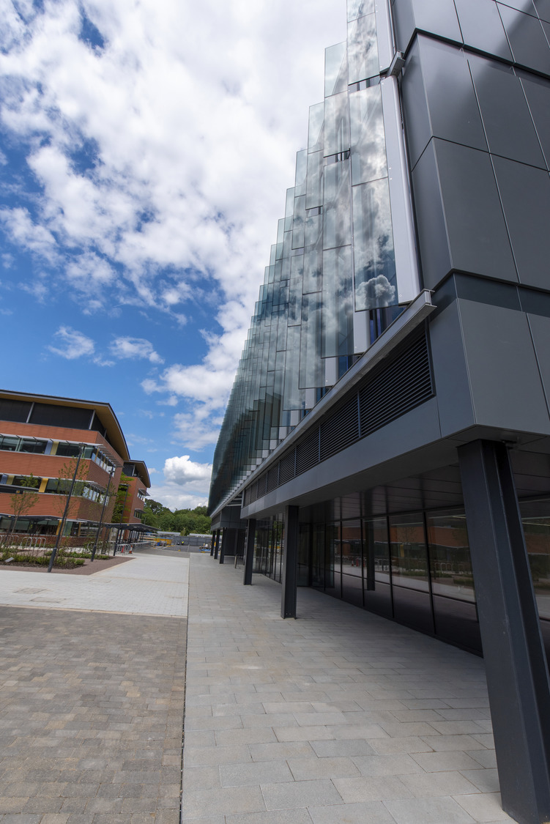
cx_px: 275
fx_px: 343
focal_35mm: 15
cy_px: 412
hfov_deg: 77.4
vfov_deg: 100.4
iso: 400
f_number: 9
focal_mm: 15
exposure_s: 1/1000
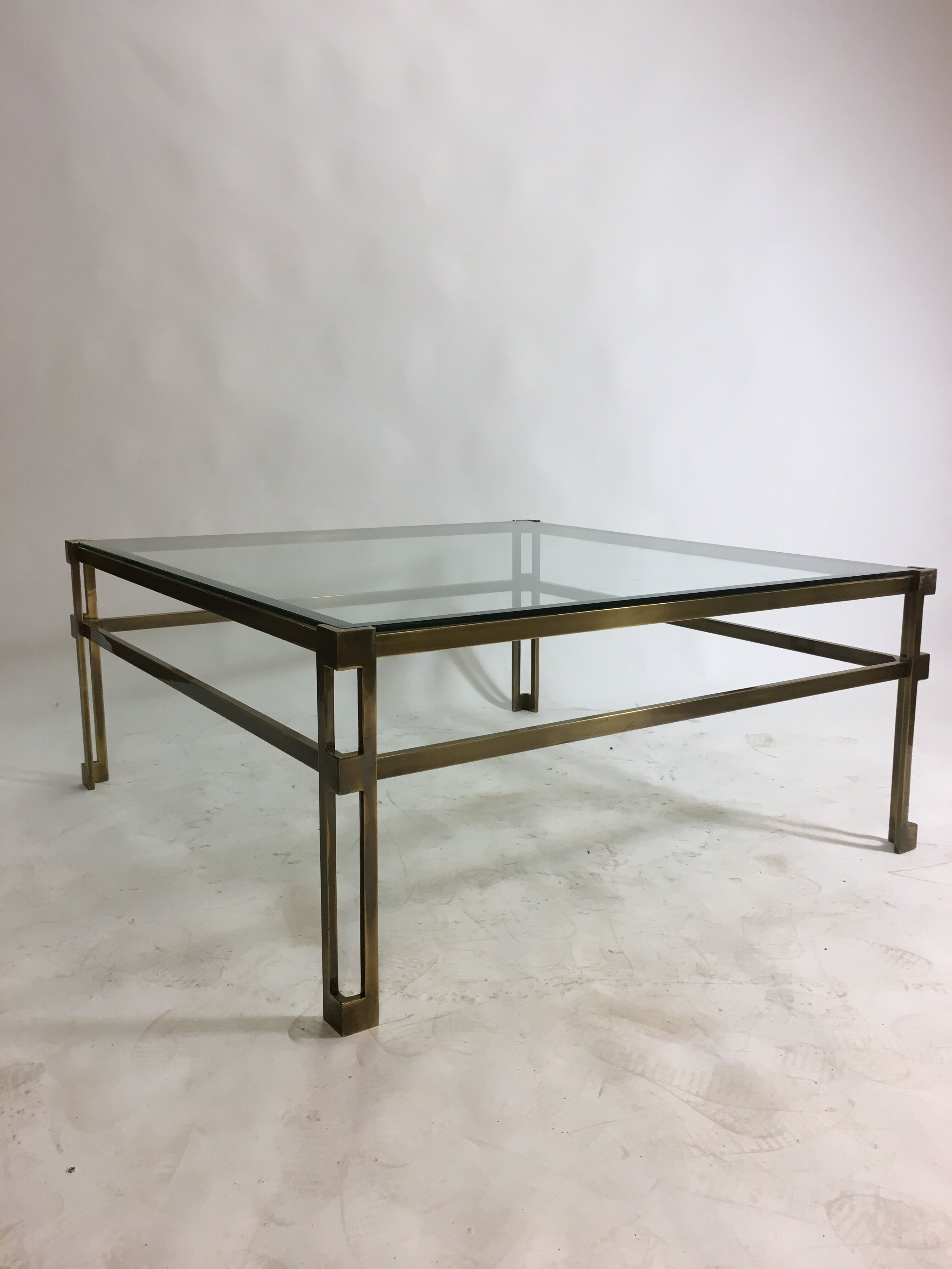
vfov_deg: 61.7
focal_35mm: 29
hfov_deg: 48.2
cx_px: 476
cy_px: 634
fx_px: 1063
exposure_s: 1/33
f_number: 2.2
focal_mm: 4.15
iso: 25
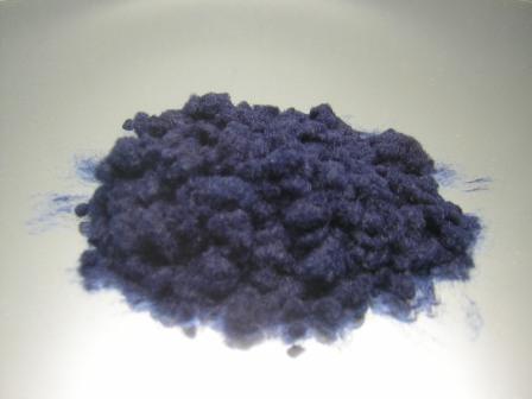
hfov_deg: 51.4
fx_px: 553
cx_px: 266
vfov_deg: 39.7
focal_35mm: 36
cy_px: 200
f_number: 2.6
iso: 50
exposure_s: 1/30
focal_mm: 4.7
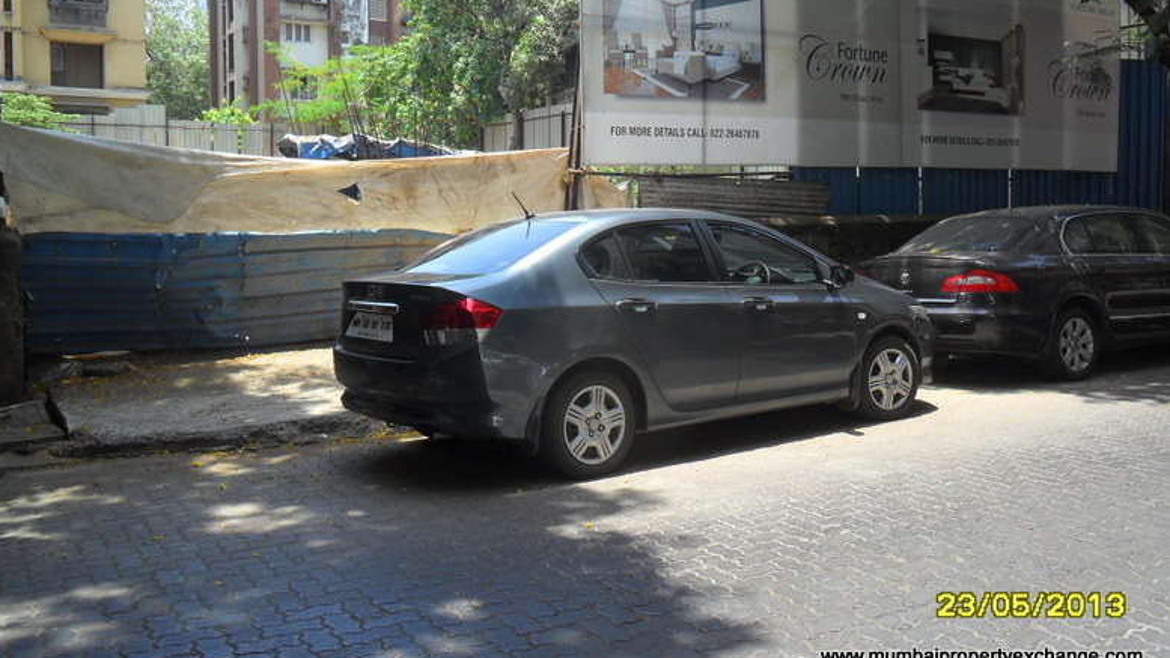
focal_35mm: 35
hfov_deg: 56.6
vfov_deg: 33.6
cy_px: 249
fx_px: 1086
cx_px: 584
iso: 100
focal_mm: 5.7
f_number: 3.7
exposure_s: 1/250
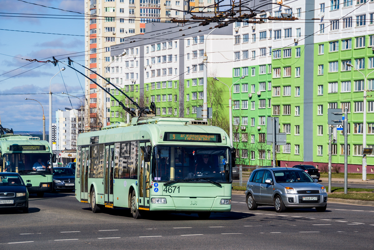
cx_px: 187
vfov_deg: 11.4
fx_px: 1247
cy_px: 125
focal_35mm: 120
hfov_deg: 17.1
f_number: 8
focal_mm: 80
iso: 100
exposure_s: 1/250
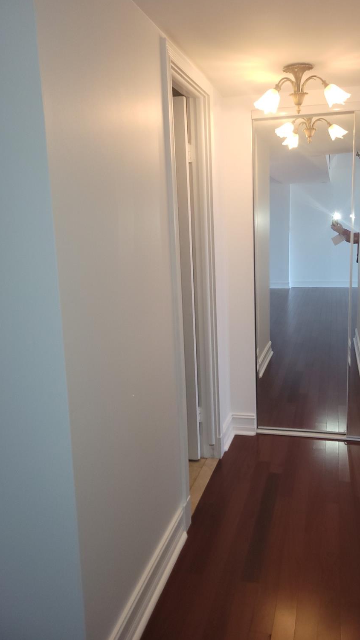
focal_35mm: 29
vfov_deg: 66.1
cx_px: 224
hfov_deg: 39.9
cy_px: 317
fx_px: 492
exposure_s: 1/60
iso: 80
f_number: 1.8
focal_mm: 5.4
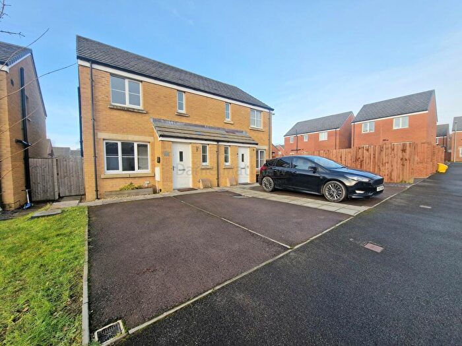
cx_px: 231
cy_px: 173
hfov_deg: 106.2
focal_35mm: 13
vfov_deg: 89.9
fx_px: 174
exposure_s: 1/556
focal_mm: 2.2
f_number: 2.2
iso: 50
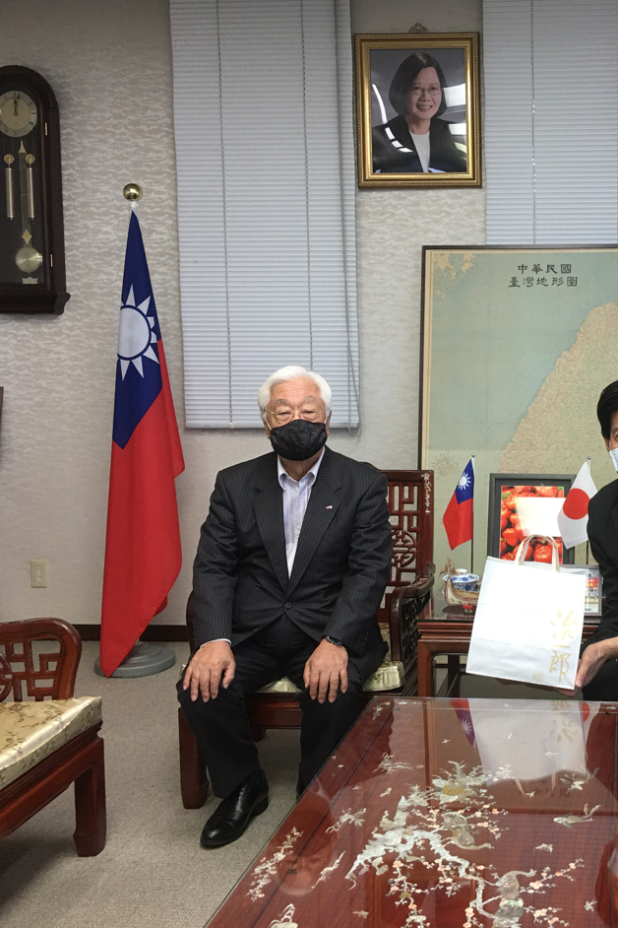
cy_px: 456
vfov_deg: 47.4
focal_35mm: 41
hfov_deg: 31.3
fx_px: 1056
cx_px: 541
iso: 40
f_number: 2.2
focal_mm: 4.15
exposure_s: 1/30
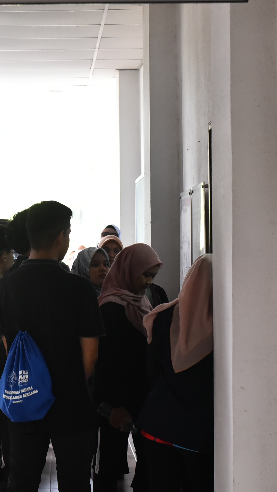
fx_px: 1358
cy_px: 248
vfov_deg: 20.6
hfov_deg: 11.6
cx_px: 14
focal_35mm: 104
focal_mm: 60
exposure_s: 1/125
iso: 4000
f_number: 5
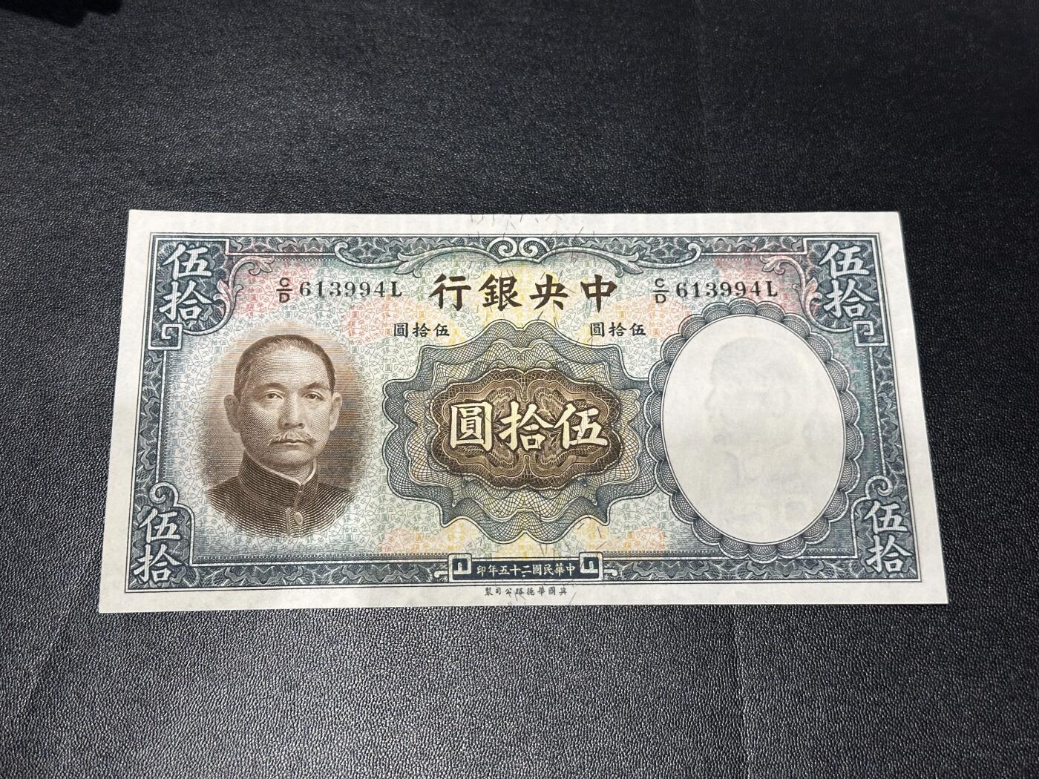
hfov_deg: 39.7
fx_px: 1441
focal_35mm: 48
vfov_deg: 30.3
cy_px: 390
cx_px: 520
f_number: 1.78
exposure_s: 1/50
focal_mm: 6.86
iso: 125
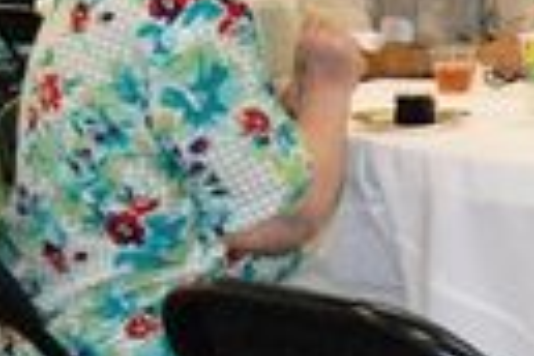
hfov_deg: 18.2
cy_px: 170
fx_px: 1513
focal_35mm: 102
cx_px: 749
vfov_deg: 13.4
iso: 1600
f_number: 5
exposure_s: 1/125
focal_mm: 22
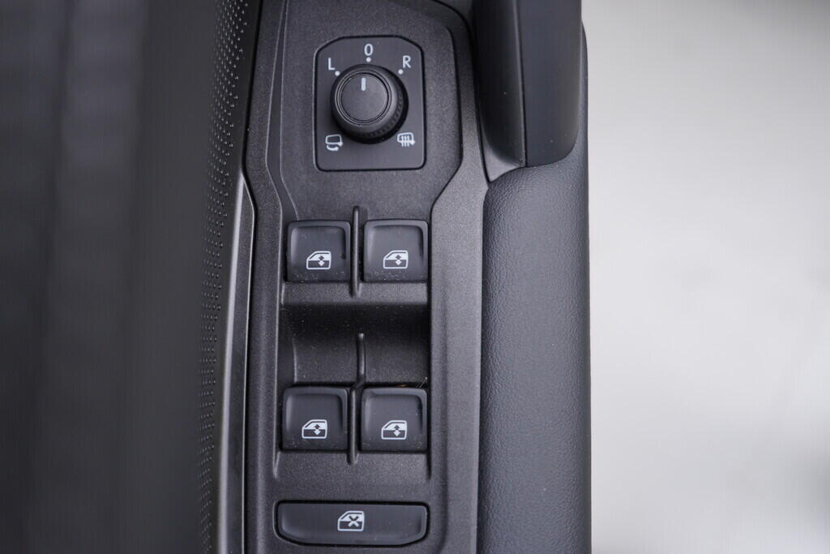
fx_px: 830
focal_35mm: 36
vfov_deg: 36.9
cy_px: 277
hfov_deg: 53.1
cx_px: 415
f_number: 2.8
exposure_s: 1/40
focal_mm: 24
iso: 160
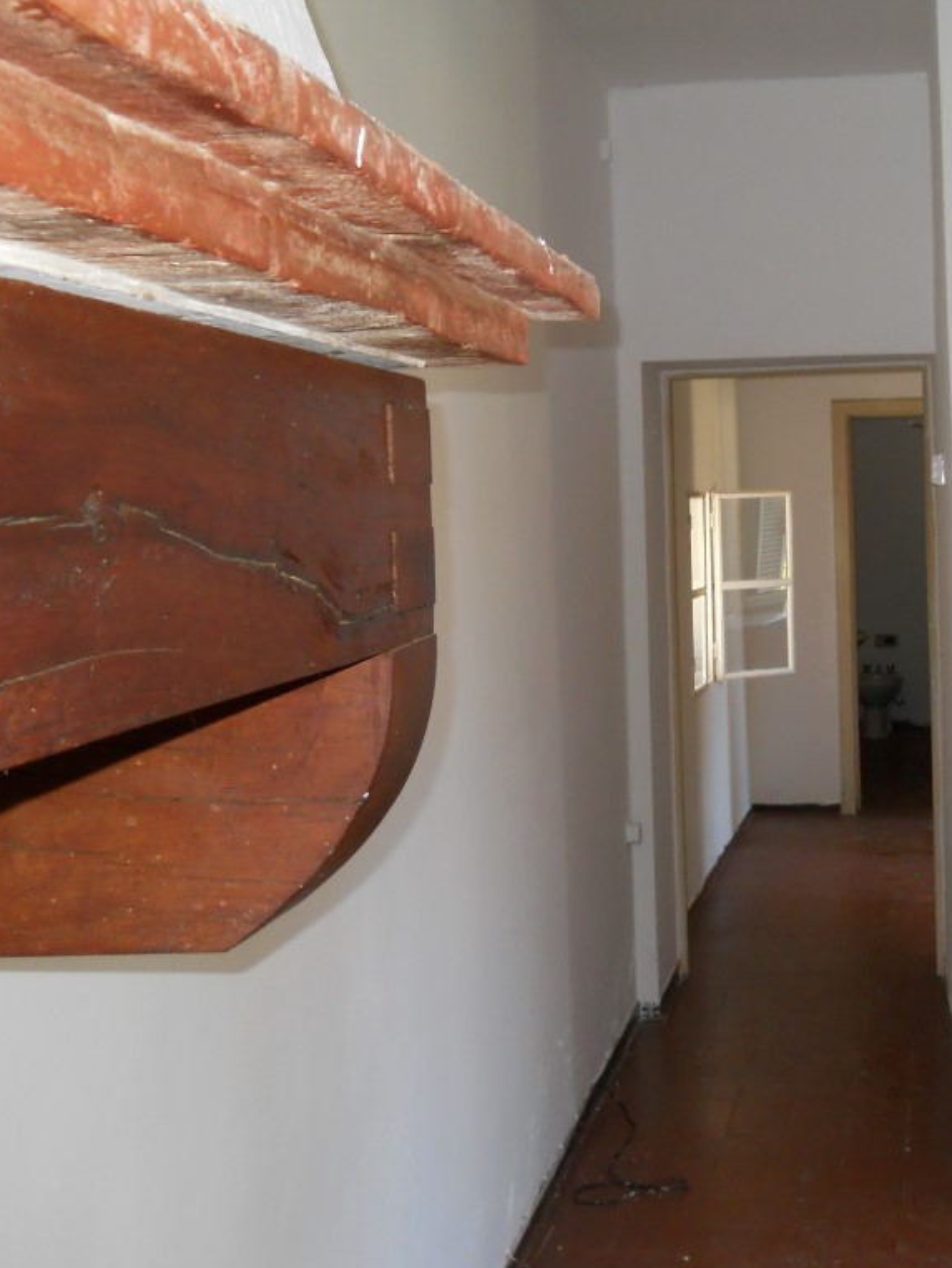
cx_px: 807
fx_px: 2015
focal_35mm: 55
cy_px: 633
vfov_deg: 34.9
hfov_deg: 25.9
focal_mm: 6.72
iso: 200
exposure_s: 1/30
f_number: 3.1
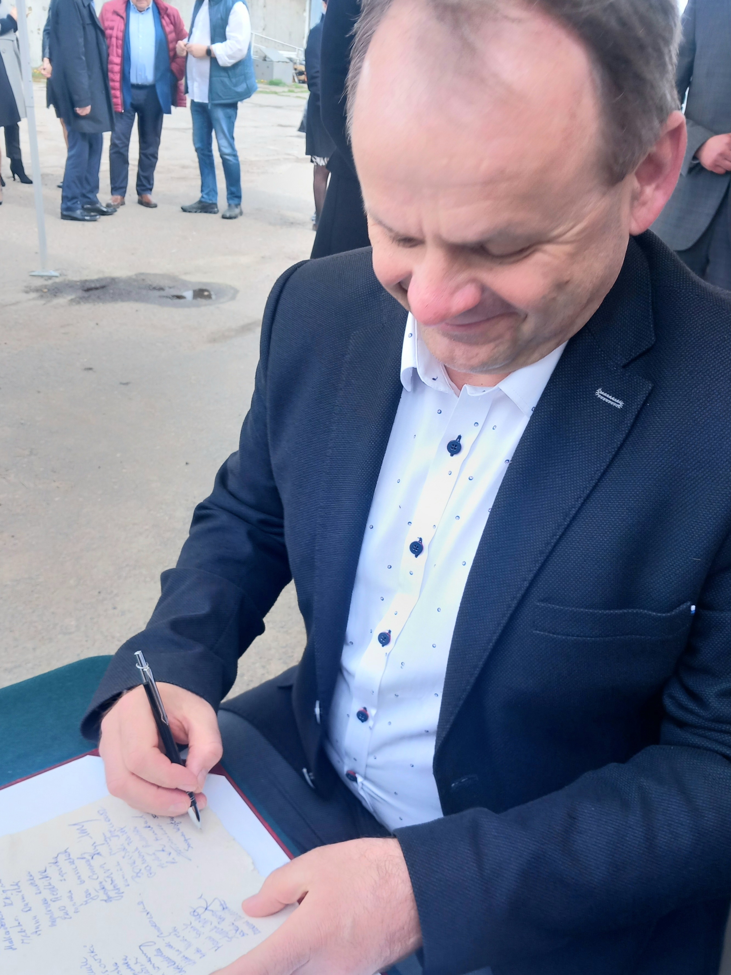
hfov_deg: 51.4
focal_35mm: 27
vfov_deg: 65.3
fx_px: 760
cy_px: 488
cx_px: 366
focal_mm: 4
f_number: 1.8
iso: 32
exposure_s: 1/100
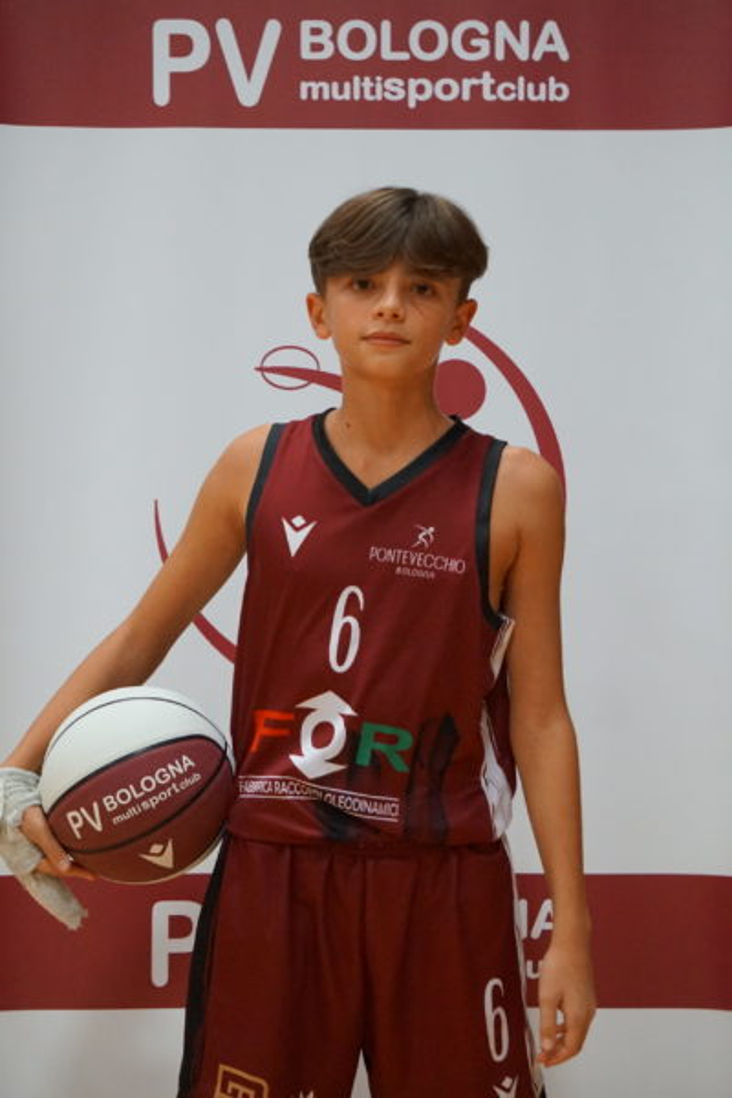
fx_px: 2516
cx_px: 366
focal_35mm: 82
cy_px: 549
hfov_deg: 16.6
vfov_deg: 24.6
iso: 3200
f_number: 4.5
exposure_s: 1/125
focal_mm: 55
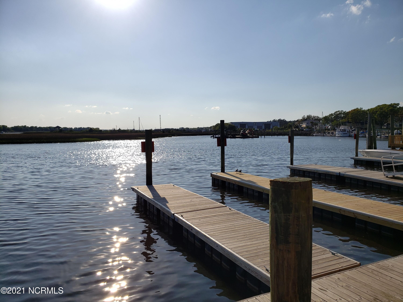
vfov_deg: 53.1
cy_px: 151
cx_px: 202
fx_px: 303
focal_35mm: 26
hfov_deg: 67.3
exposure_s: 1/3870
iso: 50
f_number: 2.4
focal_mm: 4.3
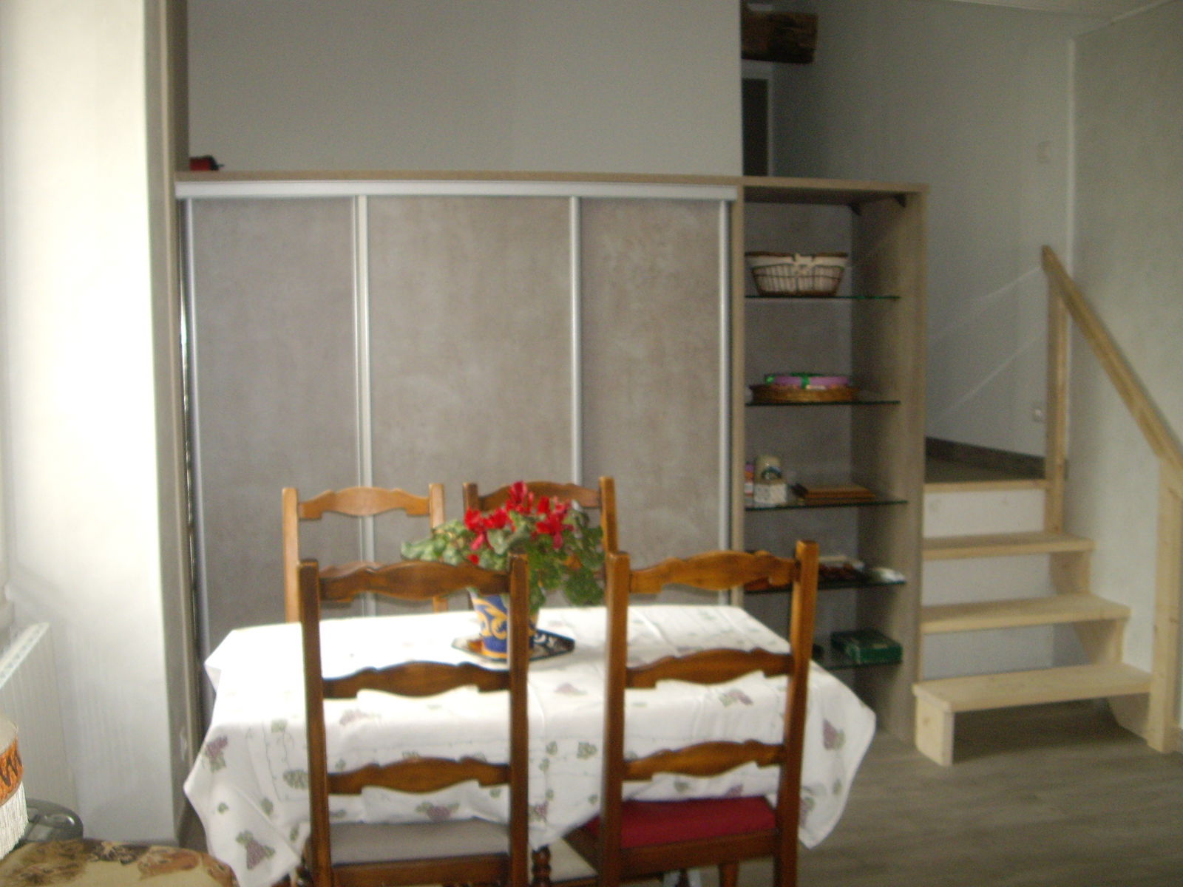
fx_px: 1299
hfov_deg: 49.0
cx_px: 592
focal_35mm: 38
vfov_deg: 37.7
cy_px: 444
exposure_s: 1/40
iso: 200
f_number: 2.7
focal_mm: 6.2
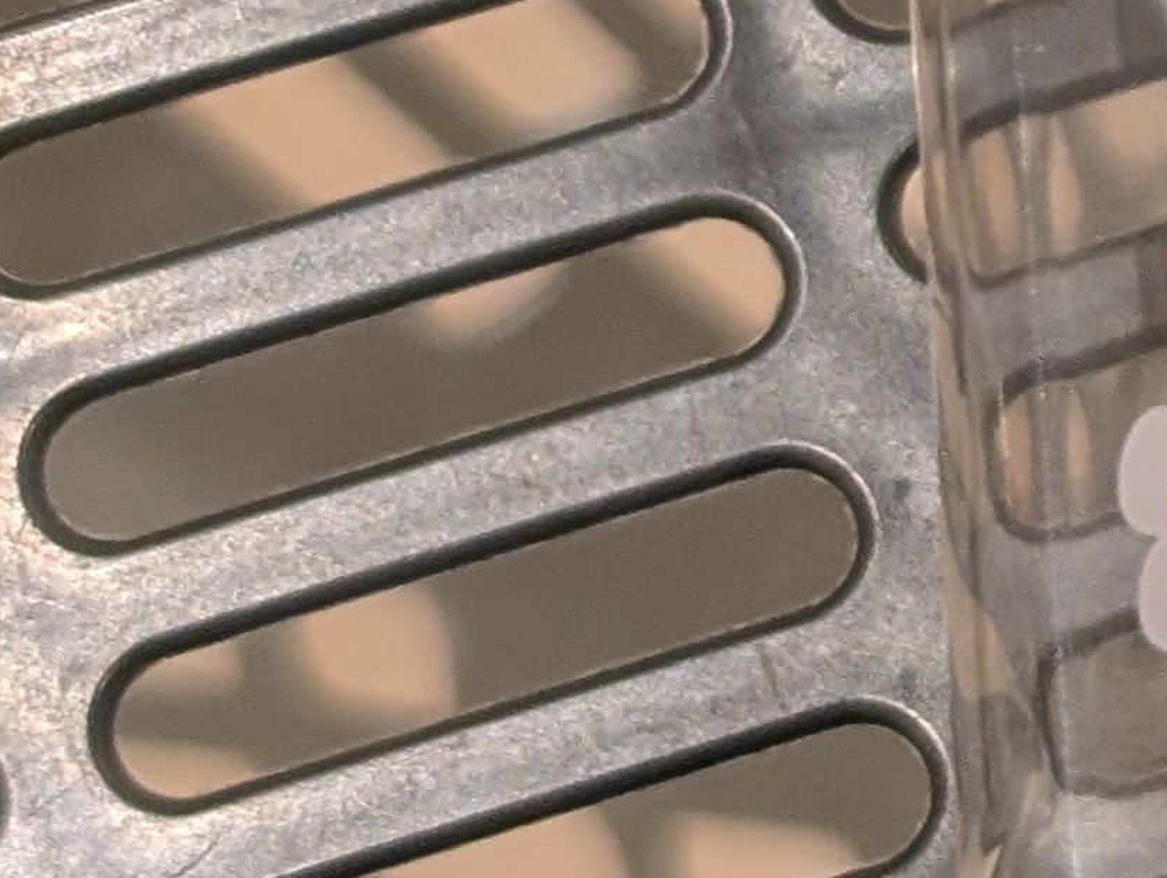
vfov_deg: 6.1
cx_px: 2344
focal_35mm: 243
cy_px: -321
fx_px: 8201
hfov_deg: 7.8
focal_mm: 6.9
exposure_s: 1/108
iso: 59
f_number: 1.68
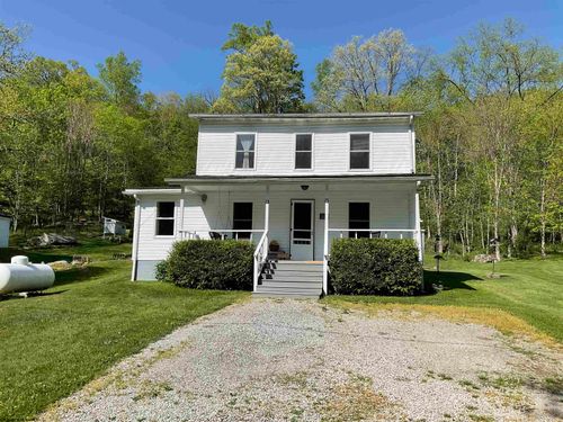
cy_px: 211
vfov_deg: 48.2
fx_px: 472
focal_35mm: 29
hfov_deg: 61.7
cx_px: 282
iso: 16
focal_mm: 3
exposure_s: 1/2227
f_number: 1.8
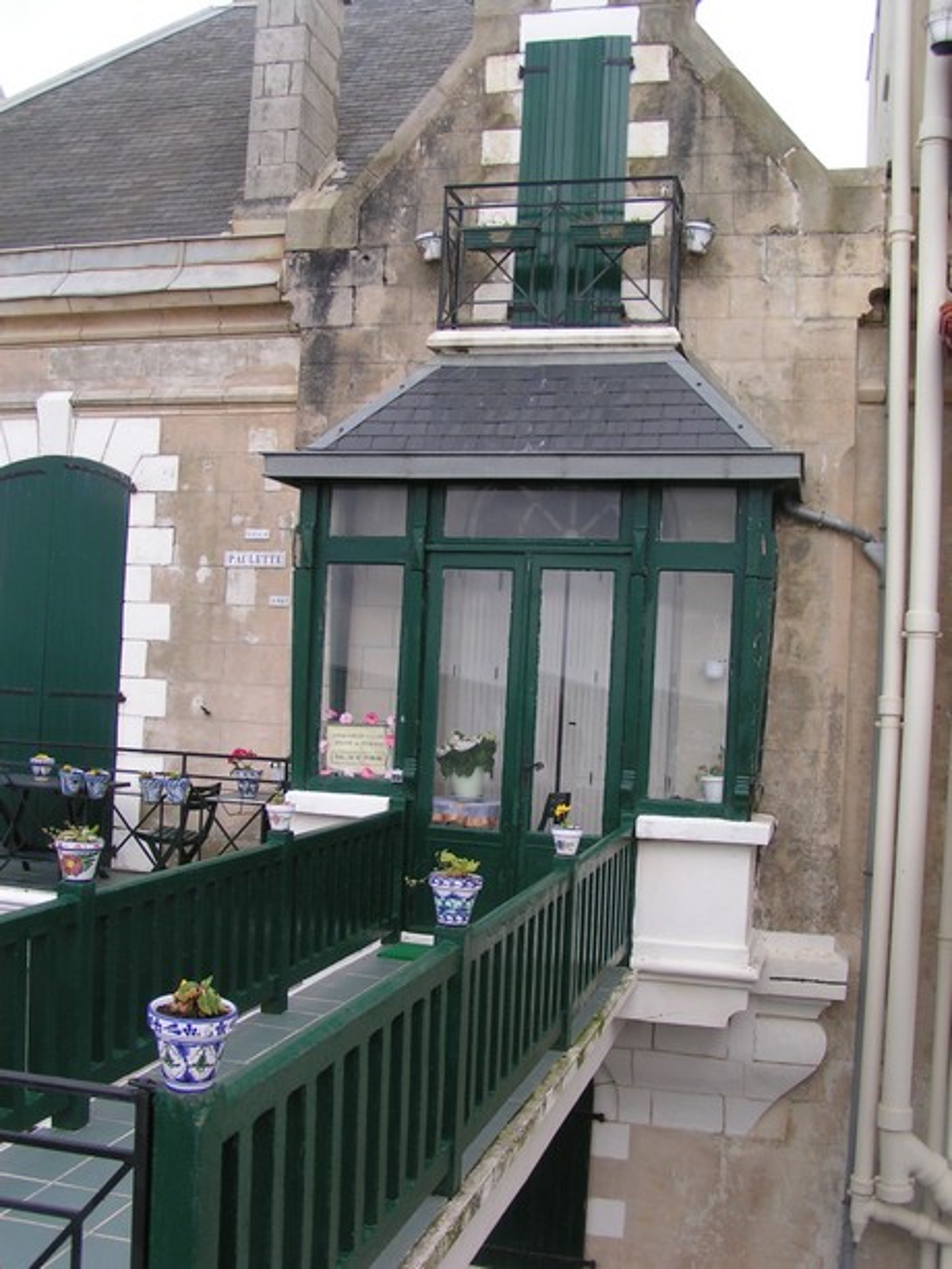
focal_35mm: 38
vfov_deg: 49.0
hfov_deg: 37.7
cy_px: 634
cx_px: 476
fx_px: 1393
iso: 50
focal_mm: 5.8
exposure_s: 1/100
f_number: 5
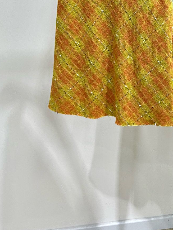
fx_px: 313
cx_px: 117
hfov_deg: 30.6
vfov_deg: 38.5
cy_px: 38
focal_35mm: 47
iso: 125
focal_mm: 6.86
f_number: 1.78
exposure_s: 1/100
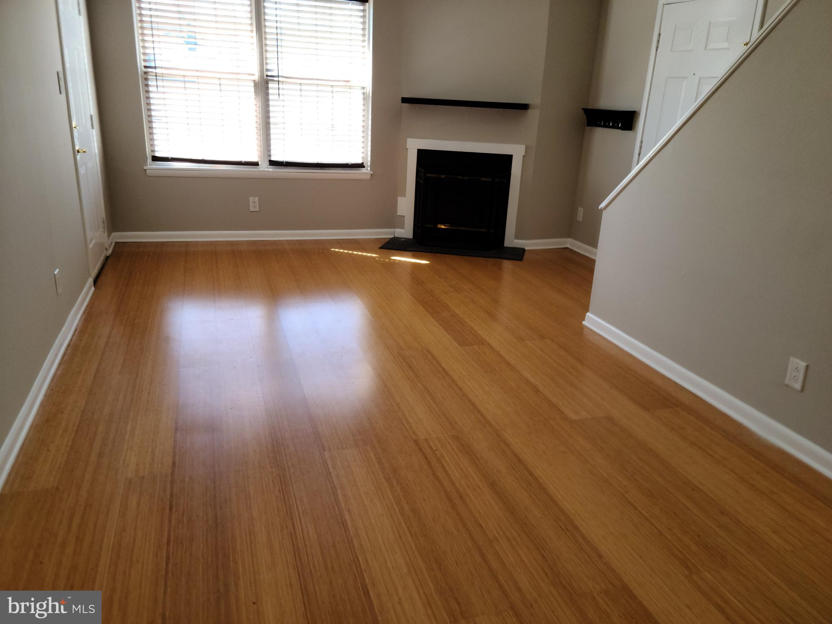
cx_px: 416
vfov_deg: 49.7
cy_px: 312
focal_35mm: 28
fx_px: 673
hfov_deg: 63.4
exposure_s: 1/59
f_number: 2
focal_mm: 5.9
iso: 100
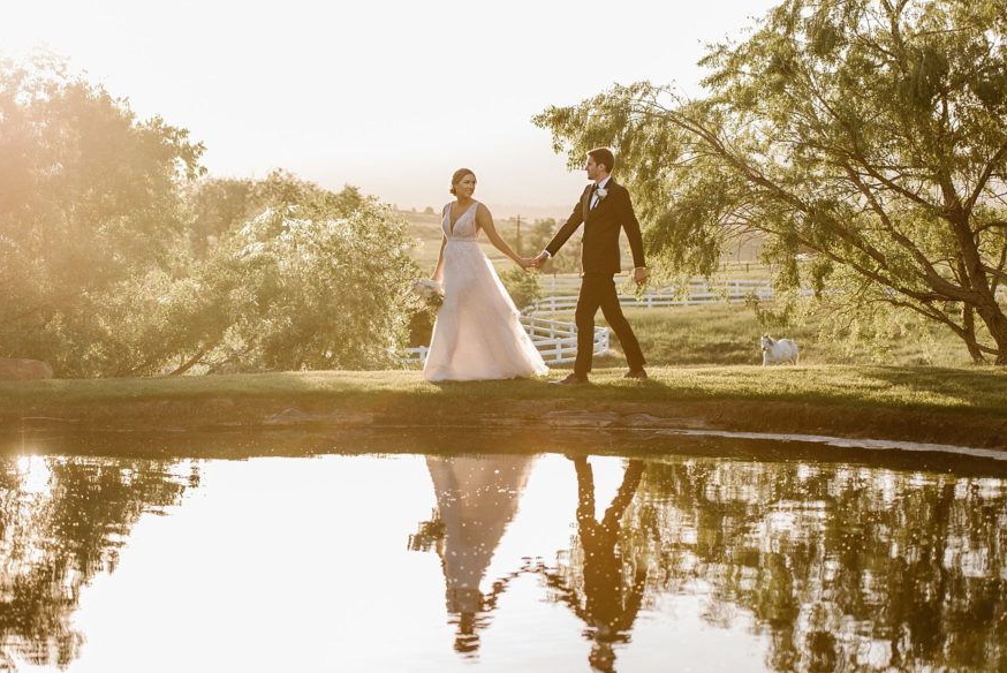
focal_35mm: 82
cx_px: 421
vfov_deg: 16.7
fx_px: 2295
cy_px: 322
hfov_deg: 24.7
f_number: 2.8
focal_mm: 70
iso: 200
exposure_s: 1/400
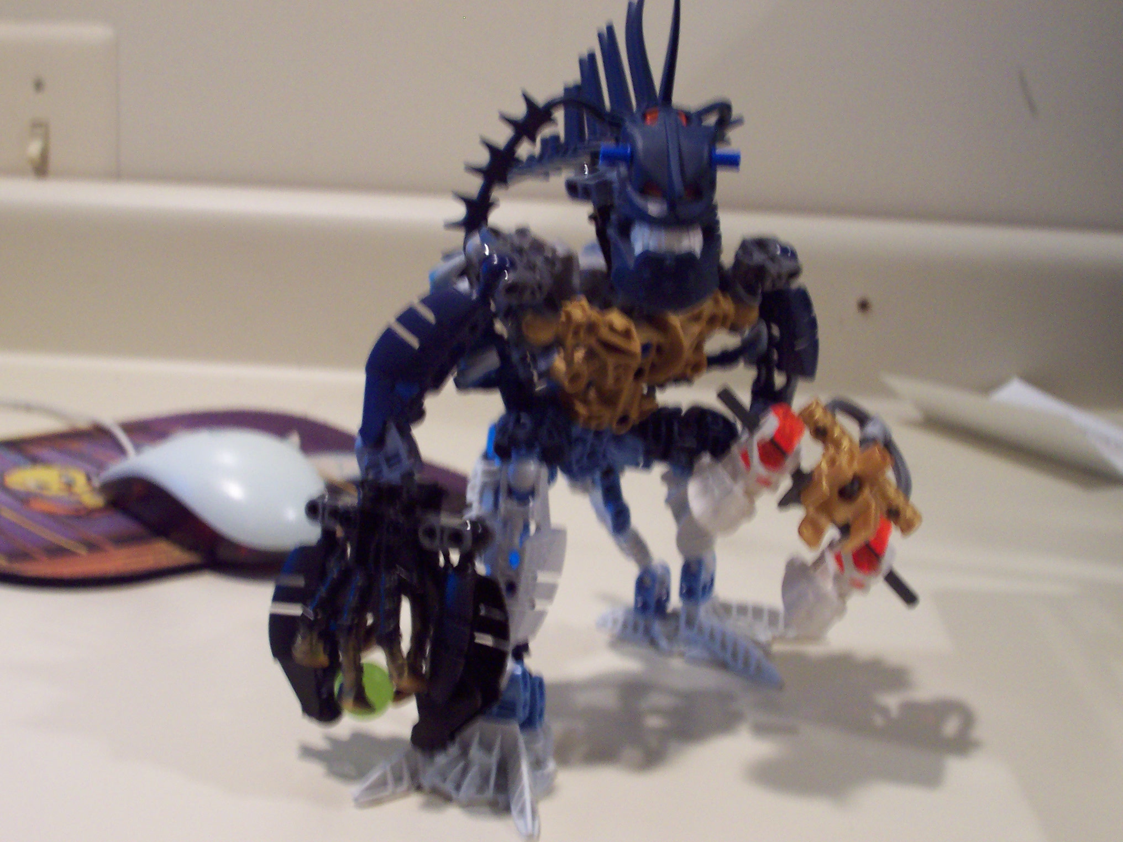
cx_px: 562
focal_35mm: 57
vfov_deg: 25.7
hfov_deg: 33.8
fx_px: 1849
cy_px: 421
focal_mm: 8.6
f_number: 3.4
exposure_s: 1/15
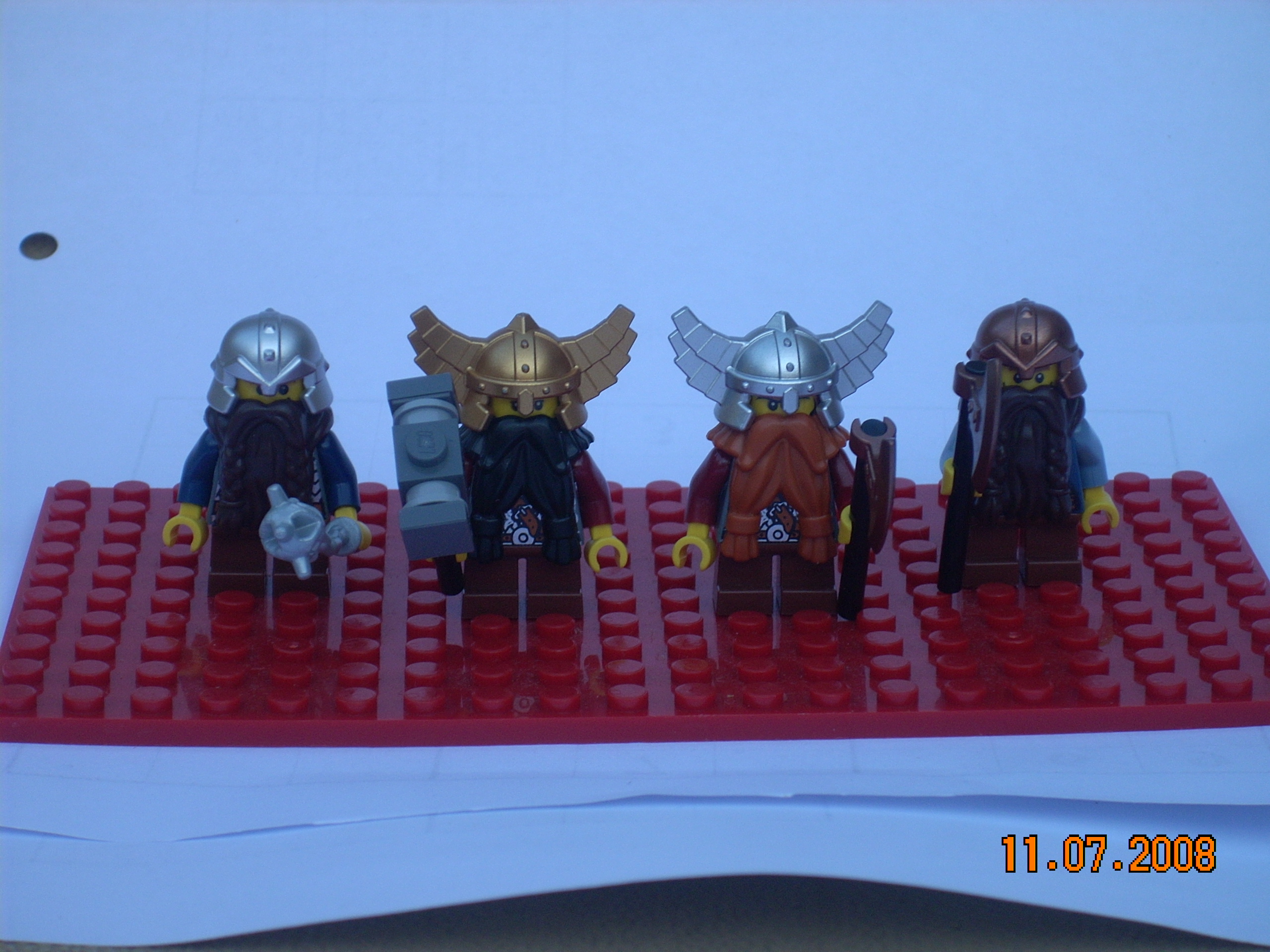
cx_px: 635
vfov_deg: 13.1
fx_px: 4146
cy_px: 476
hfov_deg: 17.4
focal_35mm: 113
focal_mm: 18.6
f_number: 5.2
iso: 64
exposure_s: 1/68.3
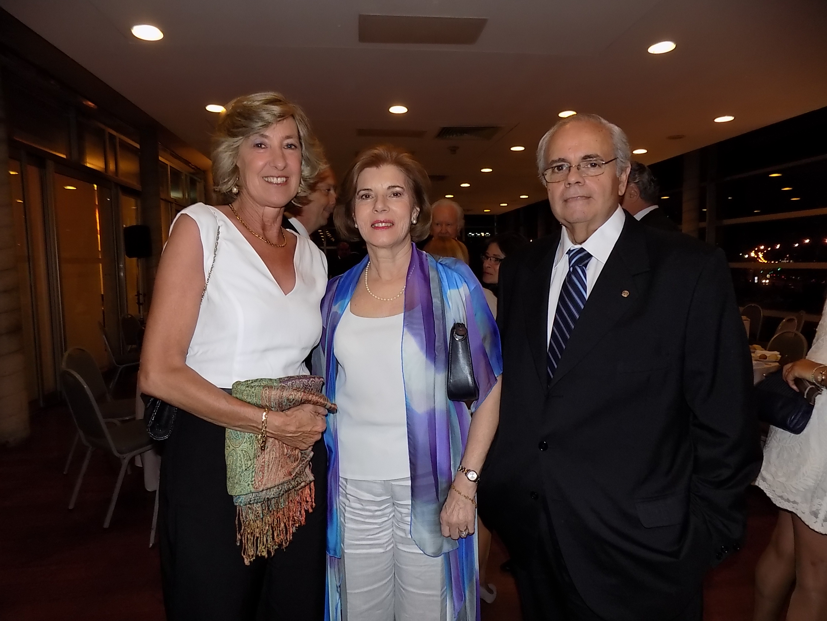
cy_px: 310
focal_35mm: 23
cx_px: 414
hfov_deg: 73.9
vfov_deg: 58.9
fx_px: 549
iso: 200
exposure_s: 1/30
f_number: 3.1
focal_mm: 4
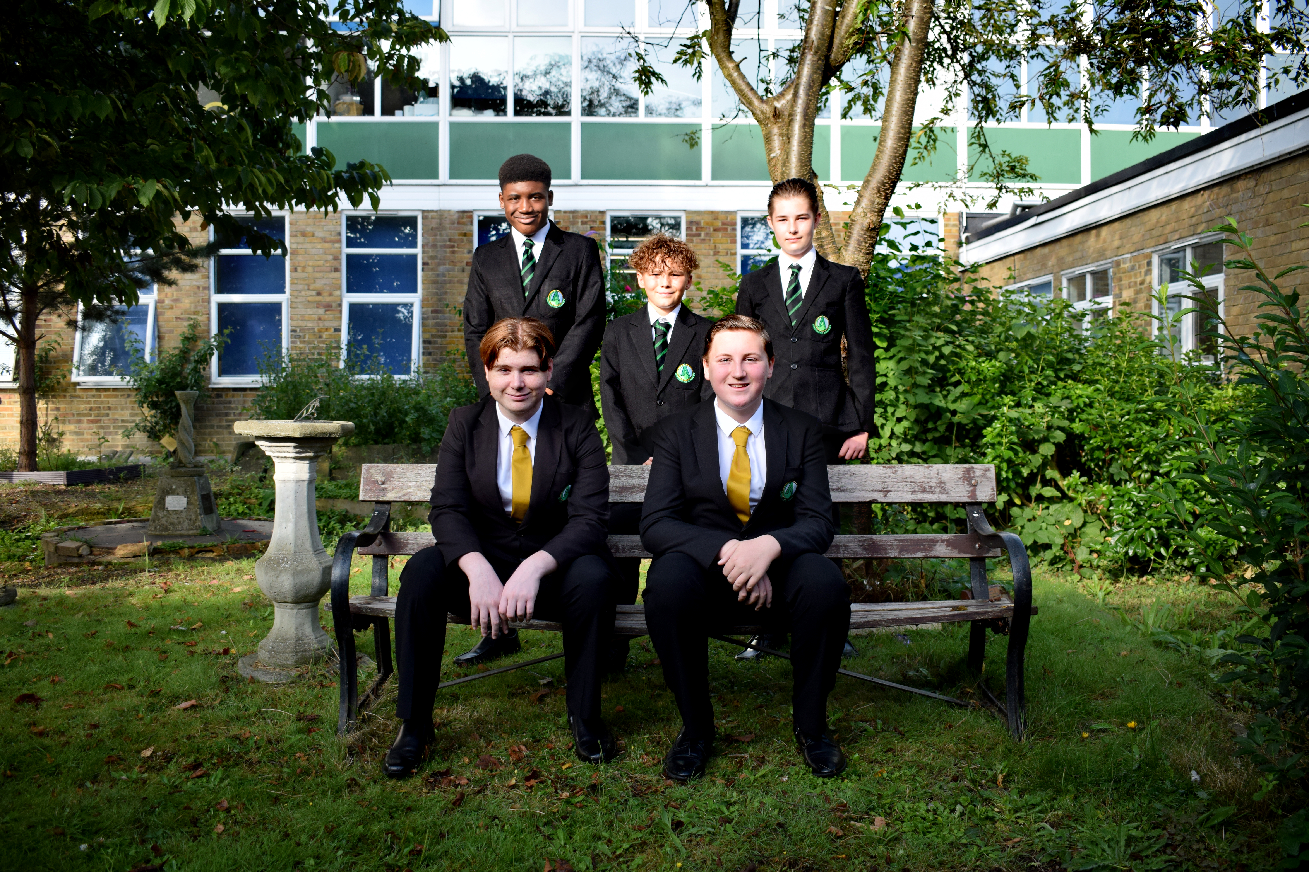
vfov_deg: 40.0
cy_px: 436
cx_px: 654
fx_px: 1200
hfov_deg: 57.2
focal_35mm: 33
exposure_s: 1/640
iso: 400
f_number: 3.8
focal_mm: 22
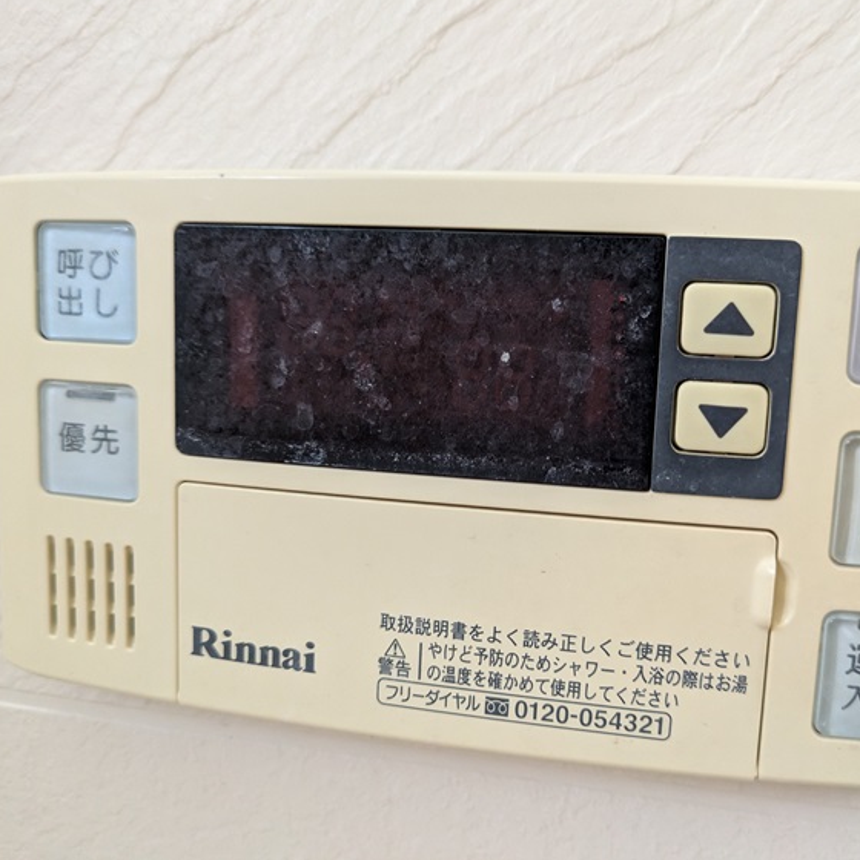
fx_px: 843
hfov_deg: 53.8
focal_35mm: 30
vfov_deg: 54.0
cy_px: 424
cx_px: 498
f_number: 1.89
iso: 459
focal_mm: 5.43
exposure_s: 1/120
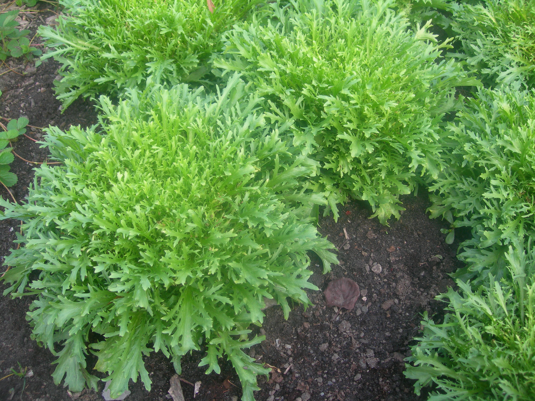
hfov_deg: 49.0
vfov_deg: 37.7
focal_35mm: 38
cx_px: 268
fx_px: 587
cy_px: 200
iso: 50
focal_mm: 7.8
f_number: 2.8
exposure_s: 1/85.7
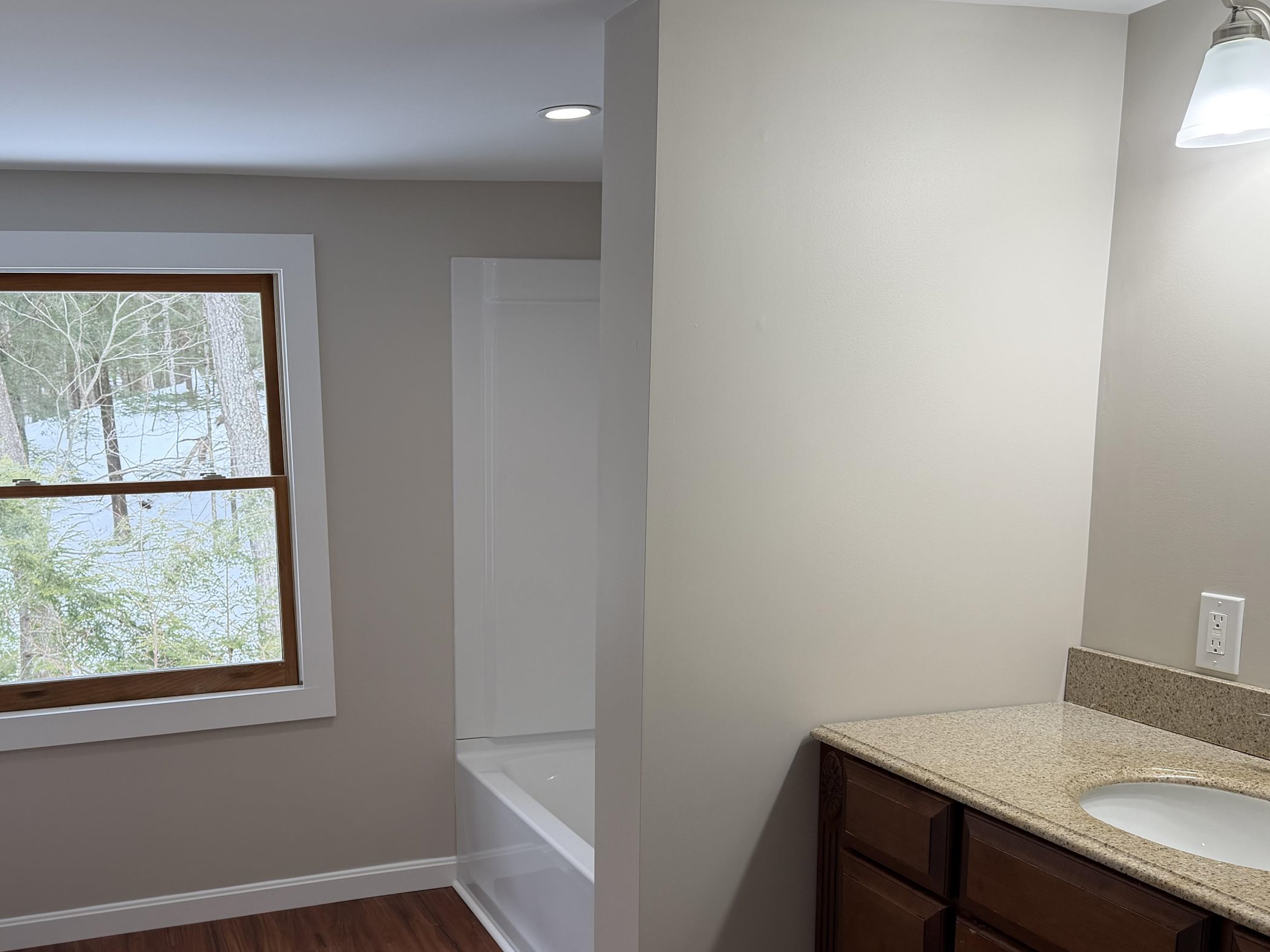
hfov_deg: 51.9
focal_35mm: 35
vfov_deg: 40.3
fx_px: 1284
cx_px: 454
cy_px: 624
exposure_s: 1/184
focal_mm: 6.76
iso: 64
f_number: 1.78
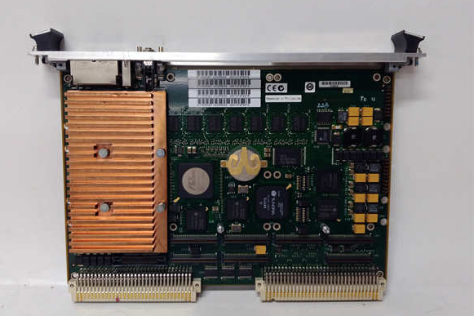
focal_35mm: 29
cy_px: 154
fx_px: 382
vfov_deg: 44.9
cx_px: 230
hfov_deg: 63.7
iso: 238
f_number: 2
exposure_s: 1/33
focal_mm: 3.79
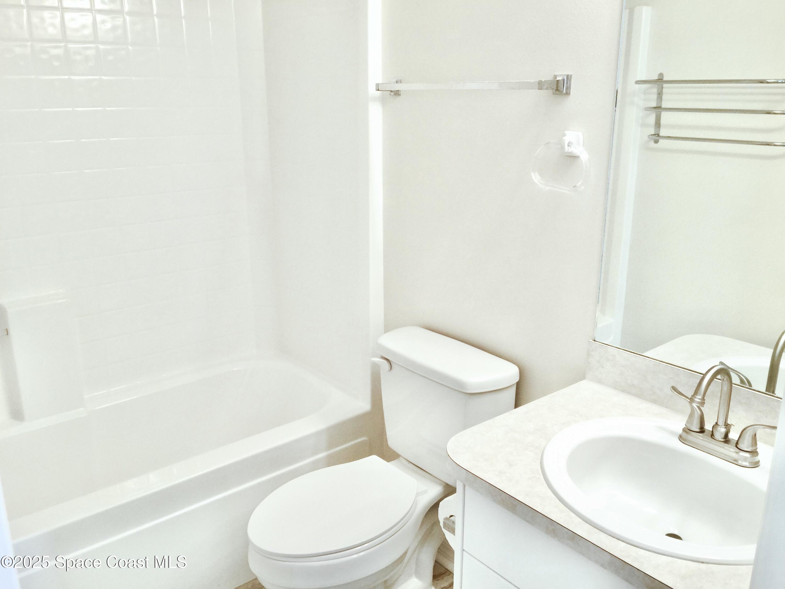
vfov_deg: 48.2
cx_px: 392
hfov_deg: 61.7
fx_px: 658
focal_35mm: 29
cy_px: 294
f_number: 2.2
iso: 40
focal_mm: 4.15
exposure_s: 1/15
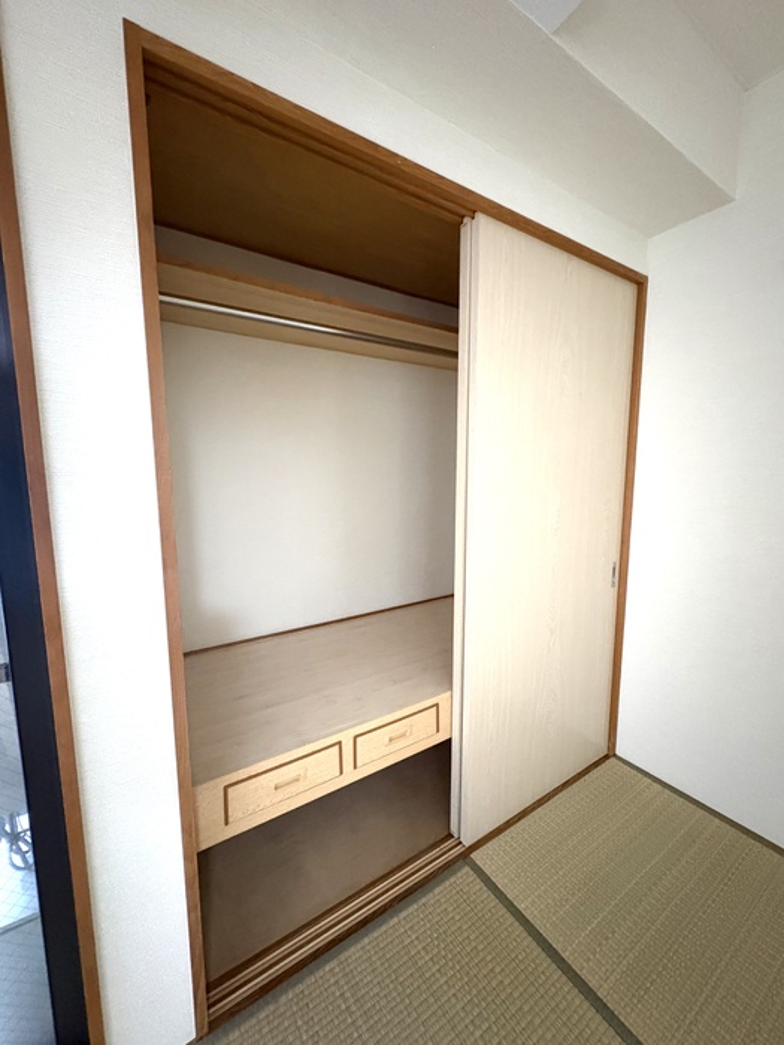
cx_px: 392
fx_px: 423
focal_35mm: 14
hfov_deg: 85.7
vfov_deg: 102.1
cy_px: 522
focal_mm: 2.22
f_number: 2.2
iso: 1000
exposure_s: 1/33
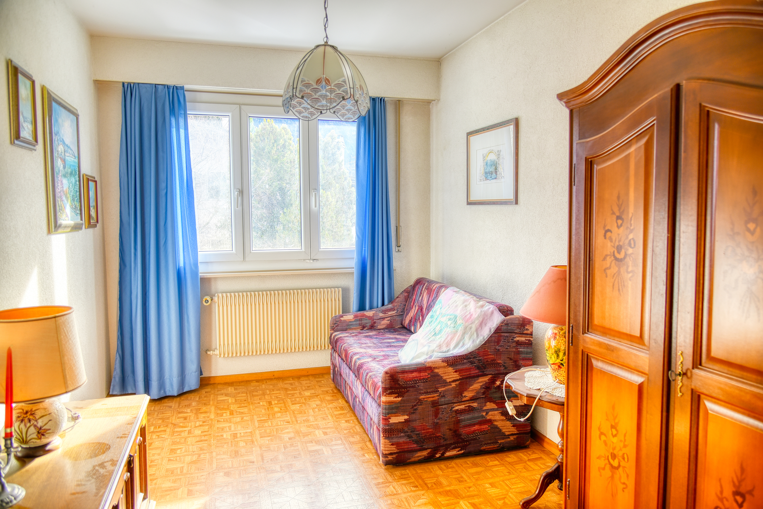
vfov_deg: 53.2
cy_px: 254
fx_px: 509
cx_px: 382
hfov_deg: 73.7
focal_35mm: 24
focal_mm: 24
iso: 250
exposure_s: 1/200
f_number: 7.1
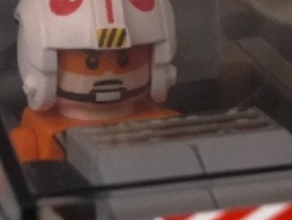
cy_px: 55
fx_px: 2397
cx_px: 92
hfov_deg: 7.0
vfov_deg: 5.2
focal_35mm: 284
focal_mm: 14.8
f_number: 4.8
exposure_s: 1/30
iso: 800
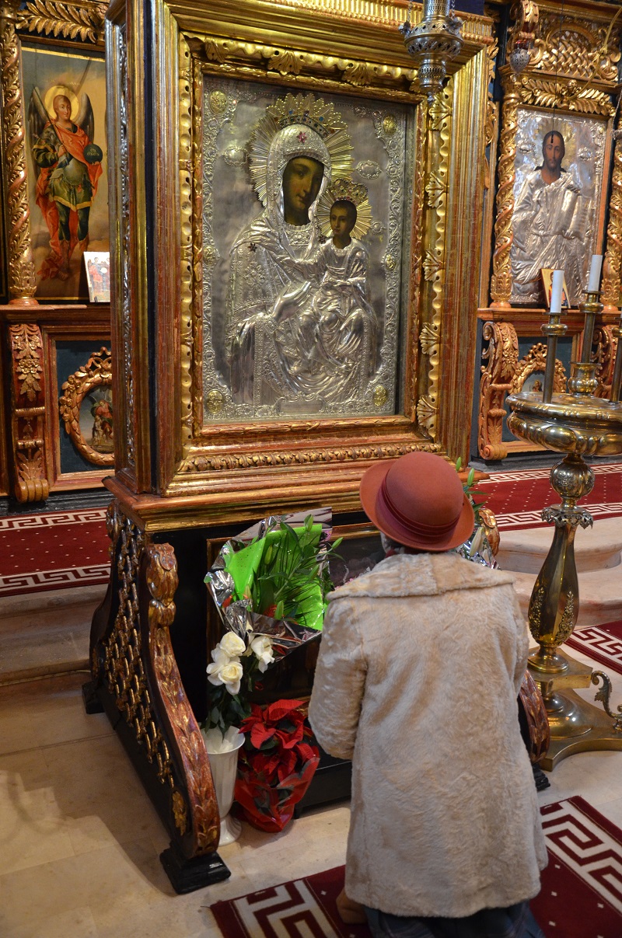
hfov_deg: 39.8
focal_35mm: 33
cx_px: 311
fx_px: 859
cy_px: 469
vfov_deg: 57.3
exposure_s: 1/30
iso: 1800
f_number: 3.8
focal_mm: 22
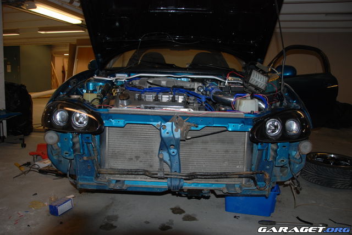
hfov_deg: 67.3
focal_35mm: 27
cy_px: 118
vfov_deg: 48.0
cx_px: 176
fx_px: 264
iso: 200
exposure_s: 1/60
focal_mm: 18
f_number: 3.5
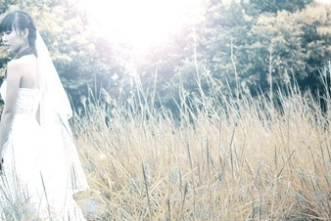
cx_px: 111
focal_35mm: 111
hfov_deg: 18.4
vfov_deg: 12.4
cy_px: 122
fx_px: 1021
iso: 100
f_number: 3.3
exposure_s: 1/250
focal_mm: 50
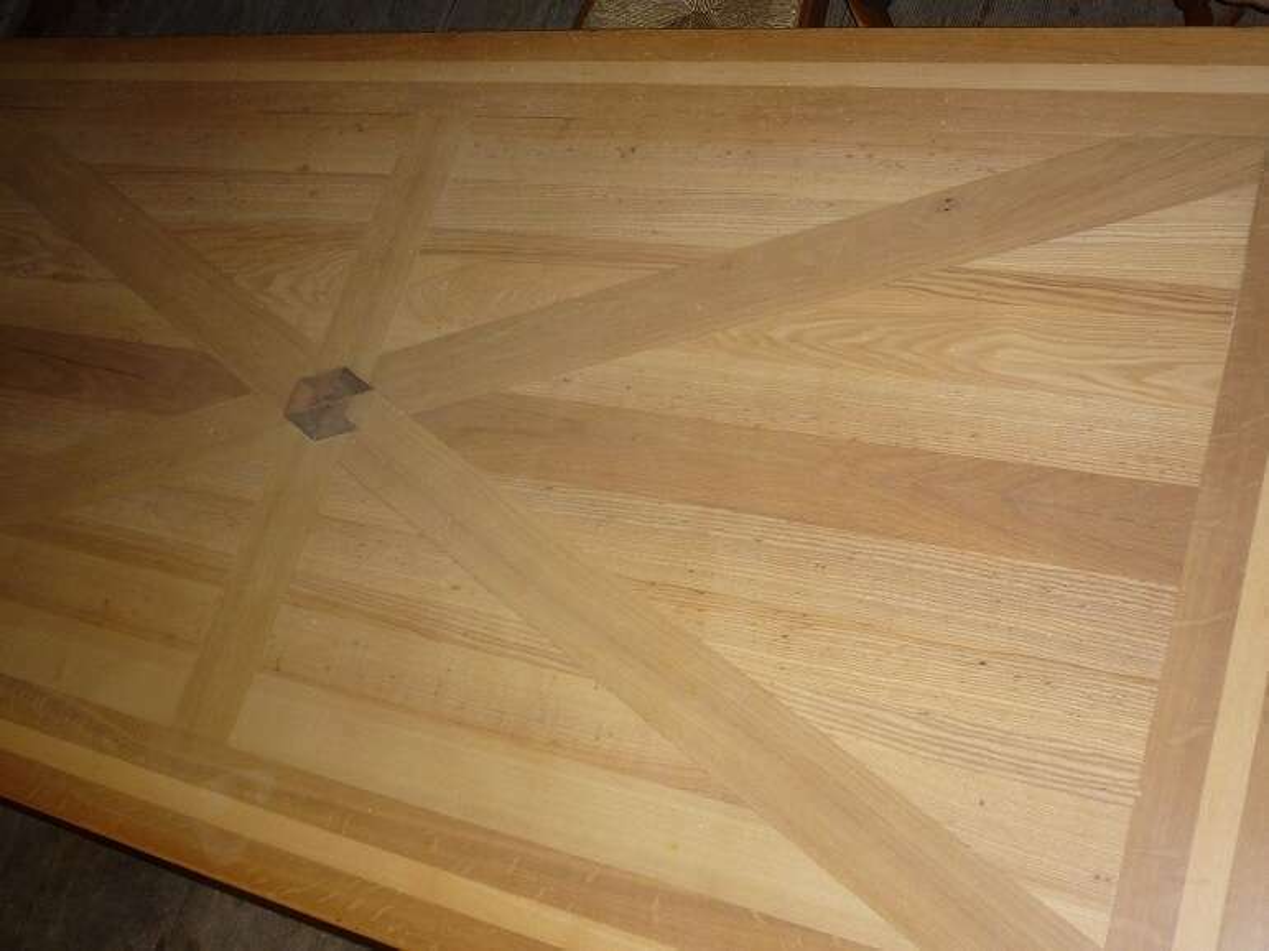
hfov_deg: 55.4
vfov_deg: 42.9
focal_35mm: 33
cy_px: 476
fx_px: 1210
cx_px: 634
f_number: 2.8
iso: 100
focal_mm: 5.5
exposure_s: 1/30
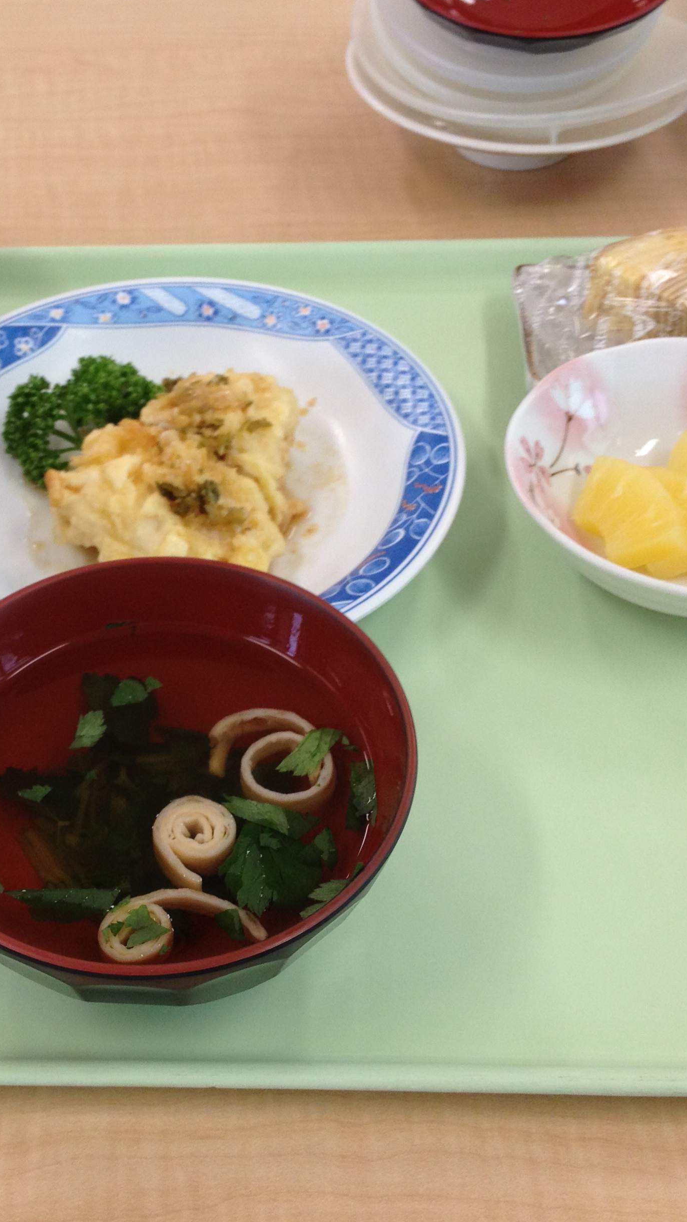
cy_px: 610
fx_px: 1651
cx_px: 180
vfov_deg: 40.6
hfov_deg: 23.3
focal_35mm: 51
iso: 80
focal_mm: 4.28
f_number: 2.4
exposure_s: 1/60
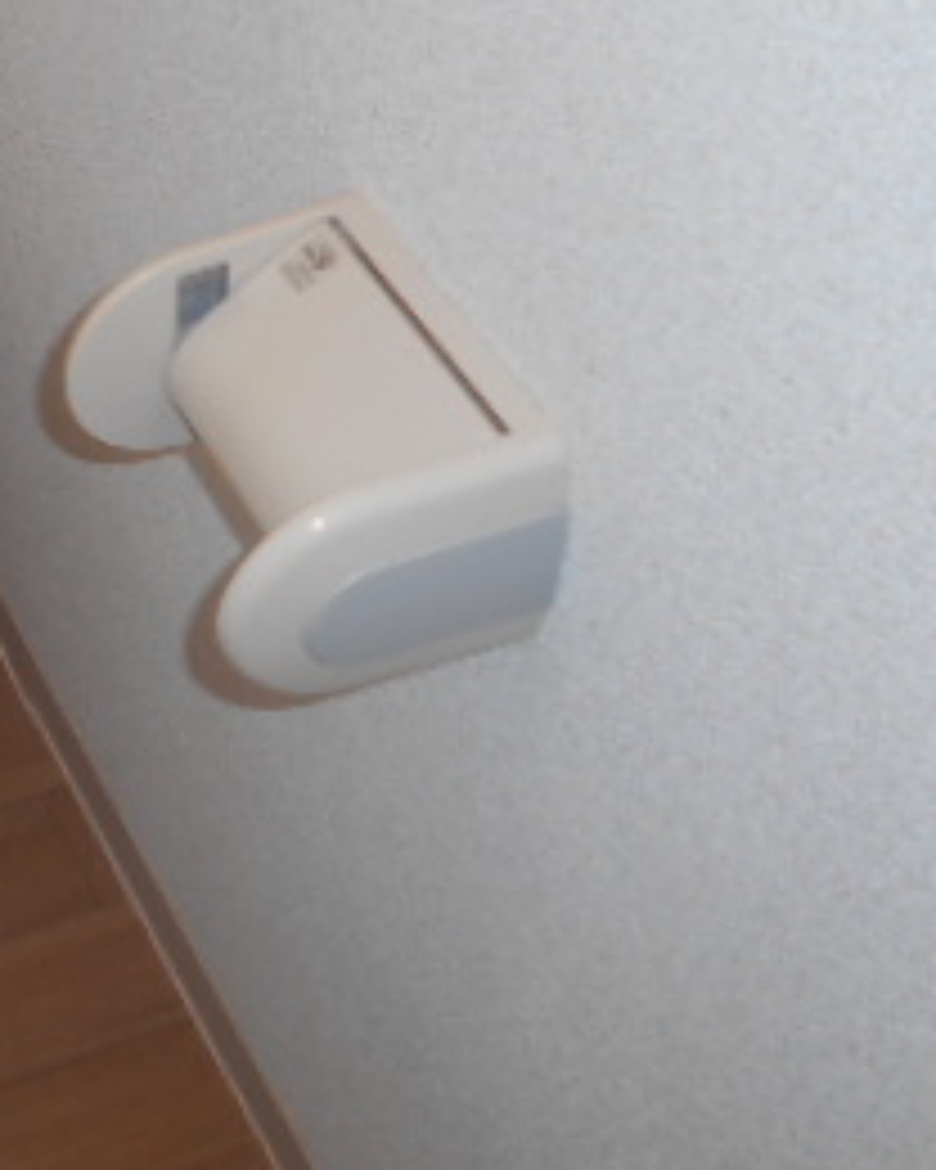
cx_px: -428
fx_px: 2493
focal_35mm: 72
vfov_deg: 25.6
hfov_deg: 18.9
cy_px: 135
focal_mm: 5.1
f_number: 3.4
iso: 80
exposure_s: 1/25
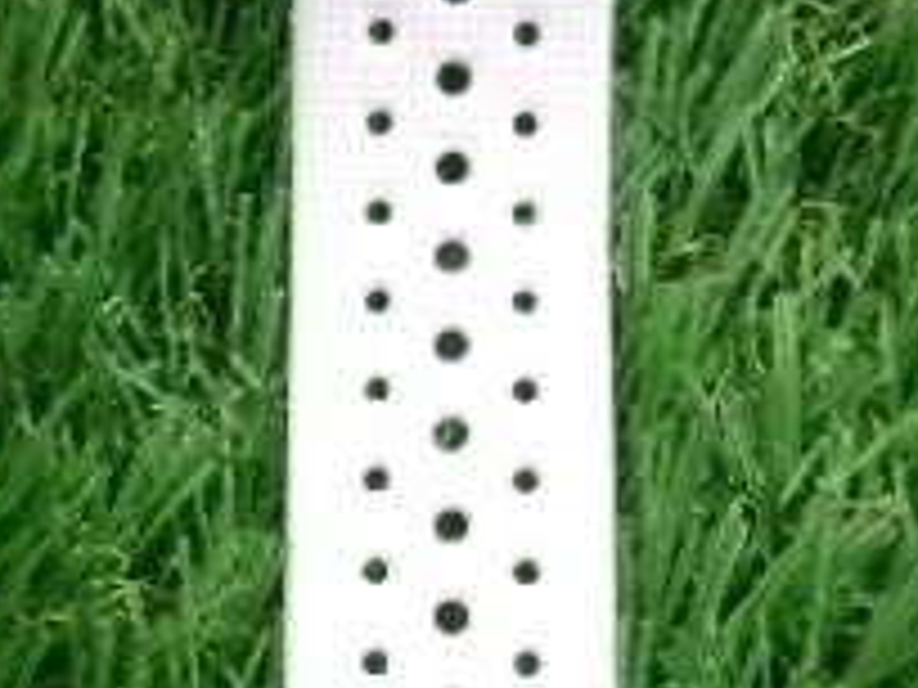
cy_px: 585
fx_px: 2334
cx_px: 297
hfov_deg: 22.2
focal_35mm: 88
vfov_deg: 16.6
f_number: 3.9
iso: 800
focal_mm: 5.1
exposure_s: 1/50
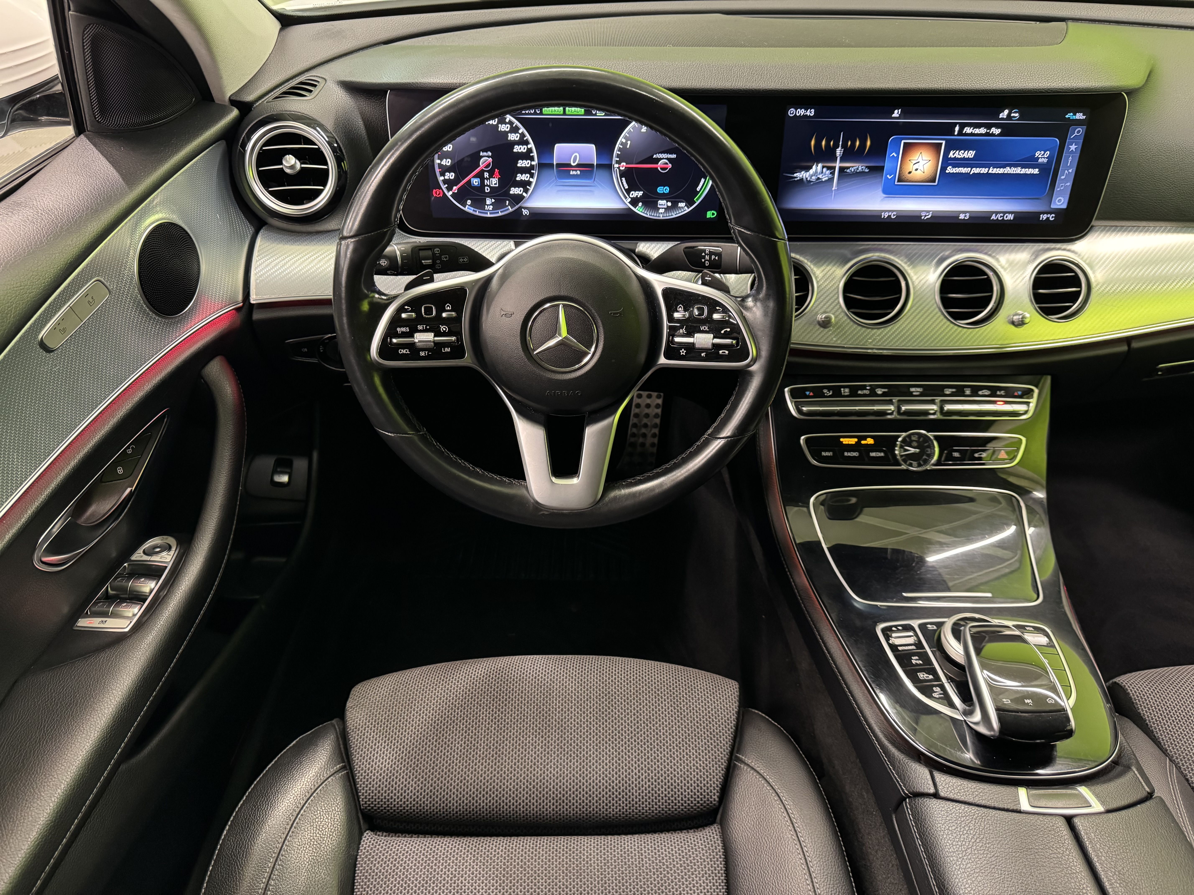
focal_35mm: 24
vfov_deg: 56.8
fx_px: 828
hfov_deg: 71.6
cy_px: 448
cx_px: 597
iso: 800
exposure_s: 1/41
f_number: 1.78
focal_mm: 6.76
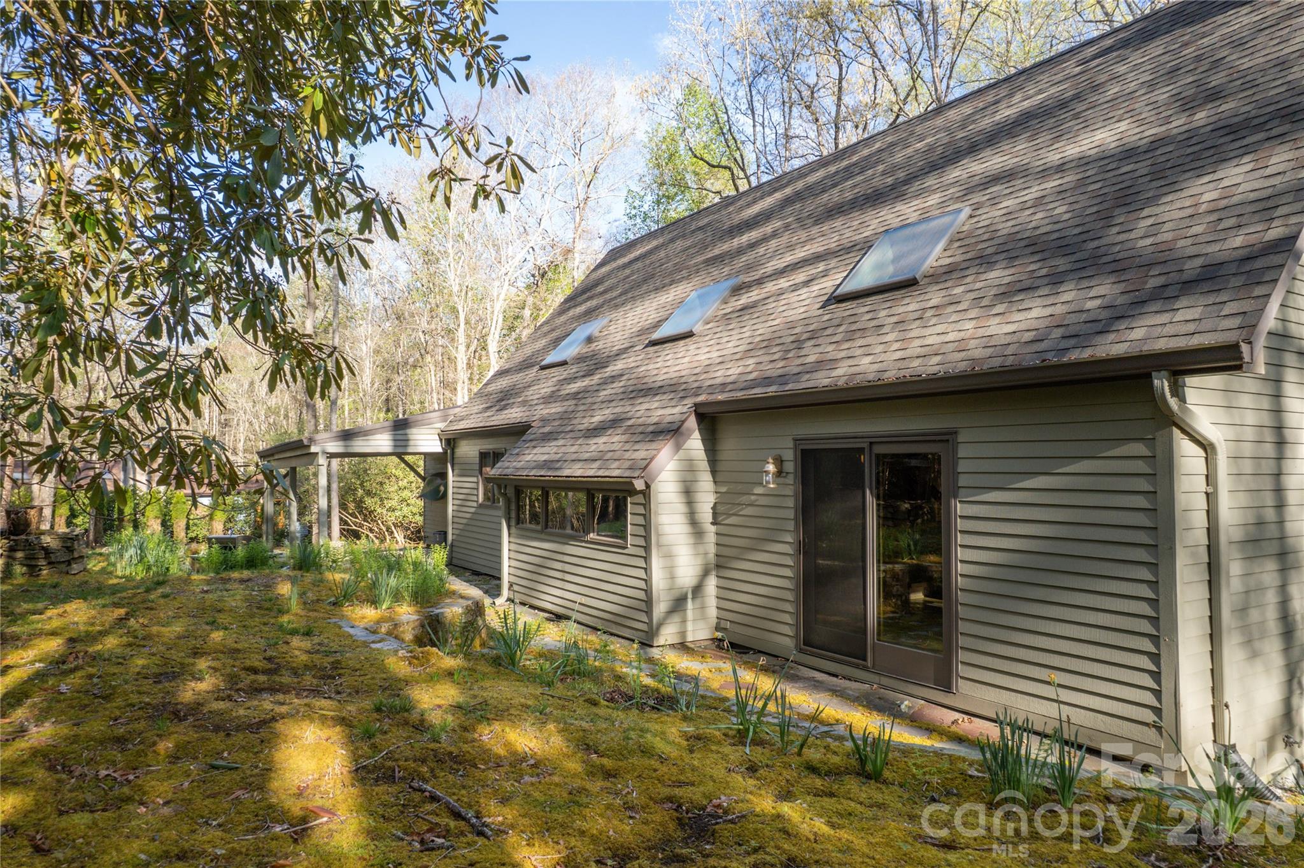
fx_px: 796
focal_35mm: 22
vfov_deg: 57.2
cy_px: 434
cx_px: 652
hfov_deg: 78.6
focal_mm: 8.38
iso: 100
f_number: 2.8
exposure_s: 1/400
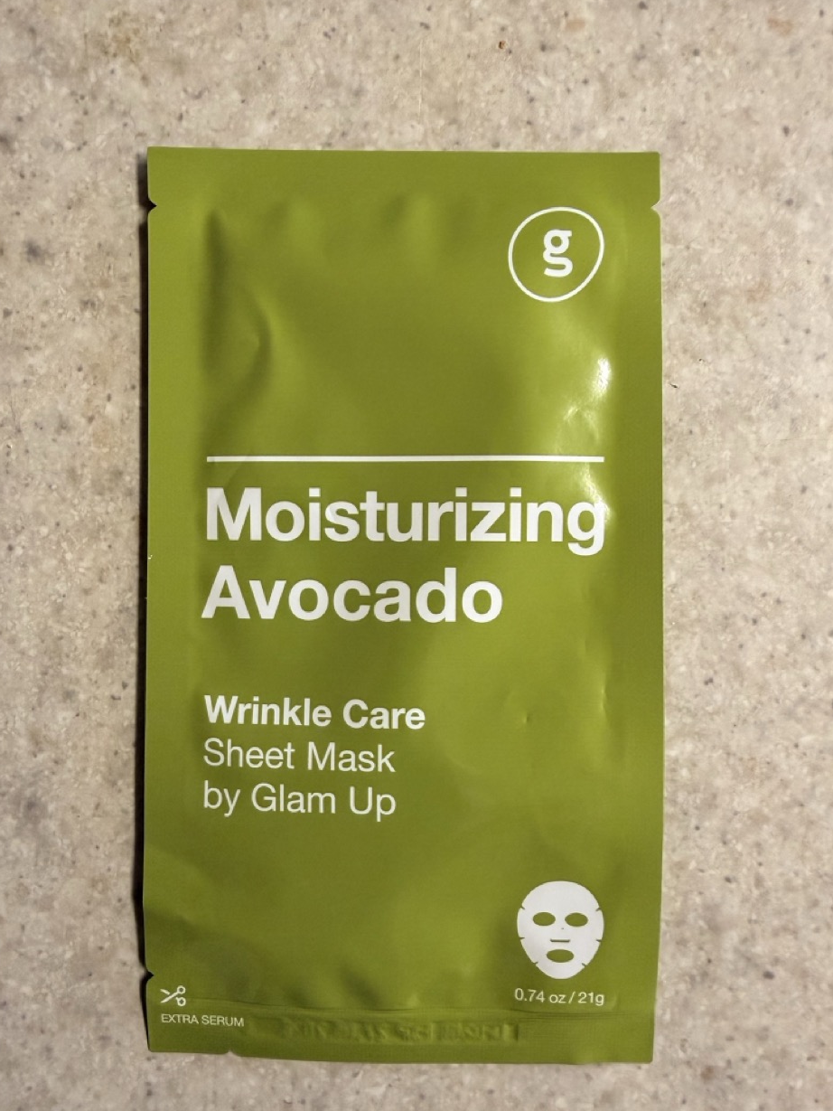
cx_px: 411
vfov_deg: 69.4
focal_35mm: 25
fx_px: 802
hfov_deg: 54.9
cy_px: 576
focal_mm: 2.22
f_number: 2.2
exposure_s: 1/60
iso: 400
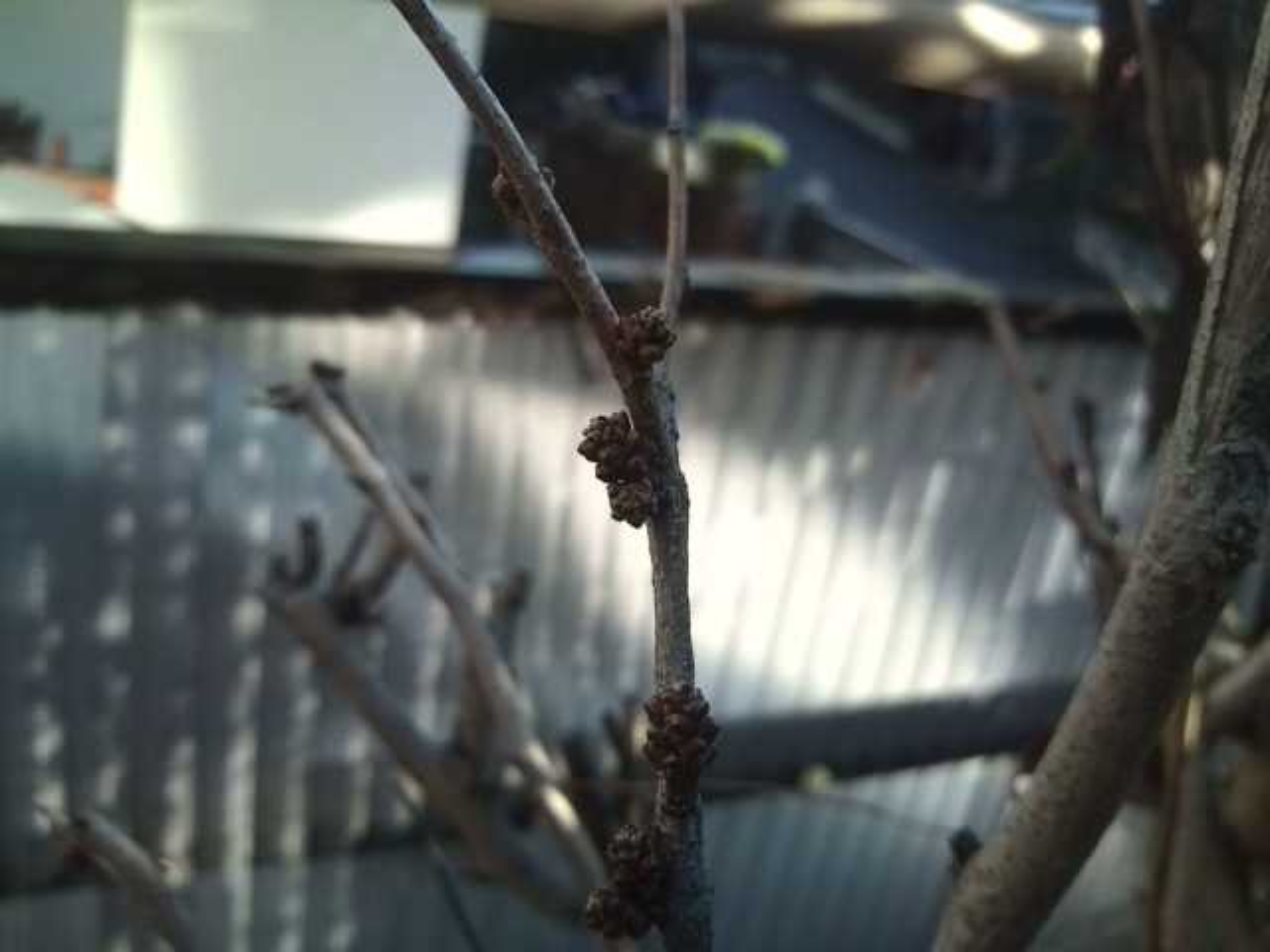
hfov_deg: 56.8
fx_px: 1174
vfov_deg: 44.2
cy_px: 476
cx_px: 635
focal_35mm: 32
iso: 65
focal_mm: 3.3
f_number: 2.8
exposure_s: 1/200
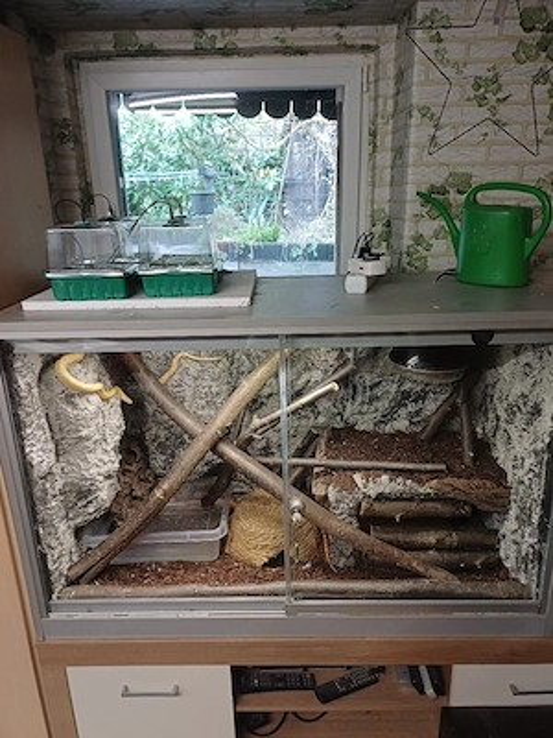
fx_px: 533
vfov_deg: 69.4
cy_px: 369
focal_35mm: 25
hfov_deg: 54.9
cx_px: 276
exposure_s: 1/33.4
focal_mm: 4.65
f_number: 1.8
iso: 320
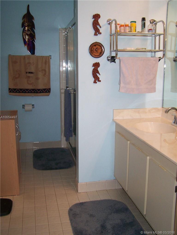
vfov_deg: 48.9
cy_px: 118
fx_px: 259
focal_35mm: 38
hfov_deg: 37.8
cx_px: 88
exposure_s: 1/60
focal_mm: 6.3
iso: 160
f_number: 2.8
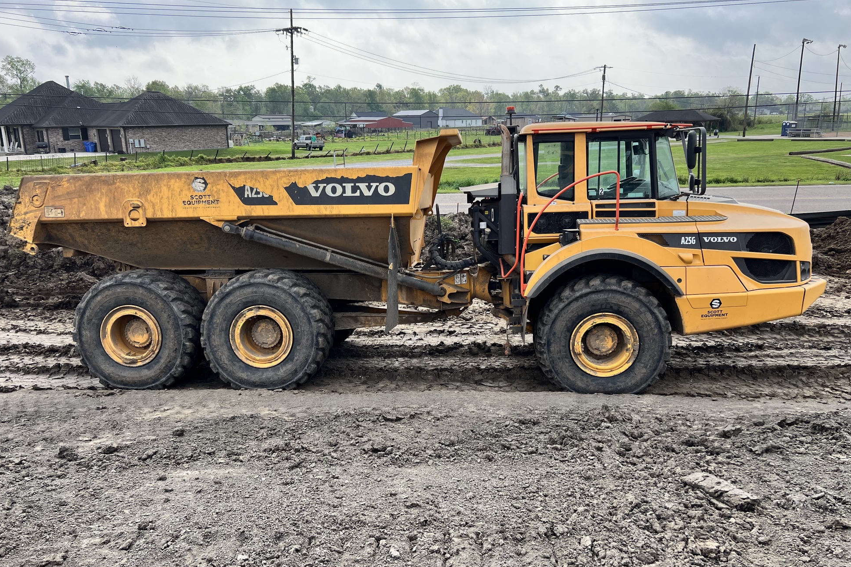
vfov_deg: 46.4
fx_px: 662
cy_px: 280
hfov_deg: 65.5
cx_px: 428
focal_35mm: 28
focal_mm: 5.7
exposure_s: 1/2208
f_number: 1.5
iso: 50
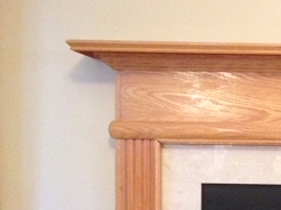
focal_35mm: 86
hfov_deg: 21.2
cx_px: 339
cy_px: 184
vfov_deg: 16.9
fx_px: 697
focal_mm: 4.12
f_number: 2.4
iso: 640
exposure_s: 1/15
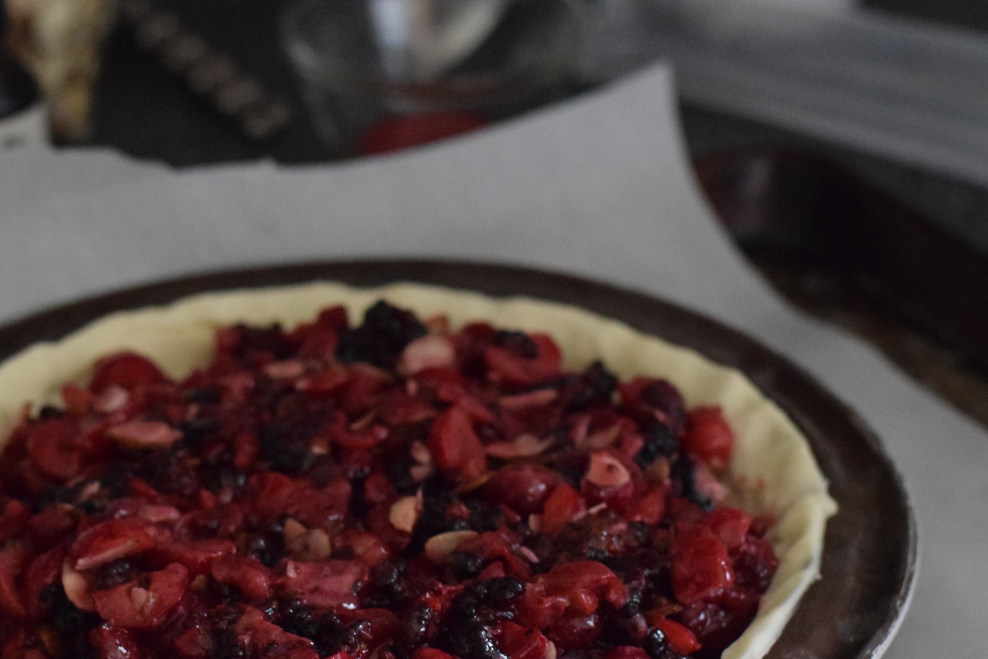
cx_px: 425
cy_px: 474
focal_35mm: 108
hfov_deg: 18.9
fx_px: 2964
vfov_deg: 12.7
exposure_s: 1/60
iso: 4500
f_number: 1.8
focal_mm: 50
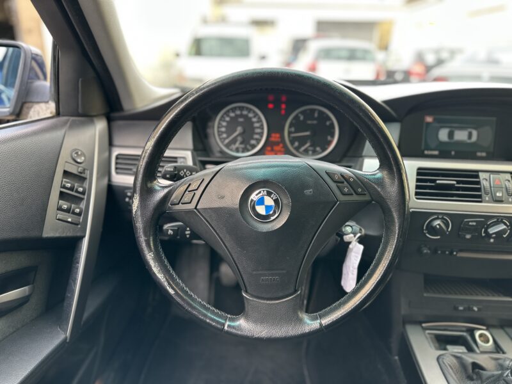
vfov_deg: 56.8
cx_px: 256
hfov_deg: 71.6
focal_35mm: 24
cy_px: 192
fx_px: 355
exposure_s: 1/121
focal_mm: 6.86
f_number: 1.78
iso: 100
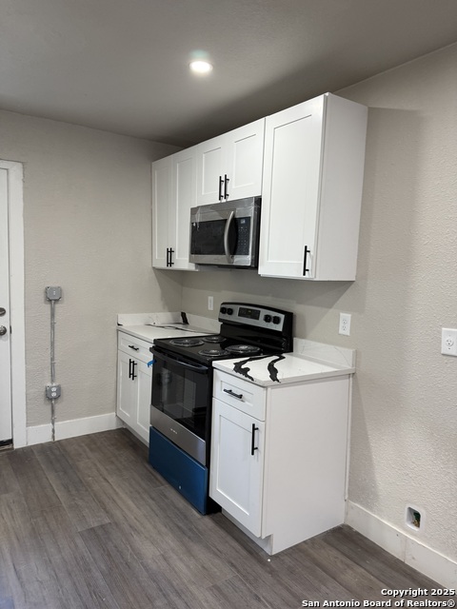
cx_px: 228
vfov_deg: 71.6
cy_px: 304
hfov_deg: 56.8
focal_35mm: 24
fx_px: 422
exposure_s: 1/60
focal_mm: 6.76
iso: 125
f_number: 1.78
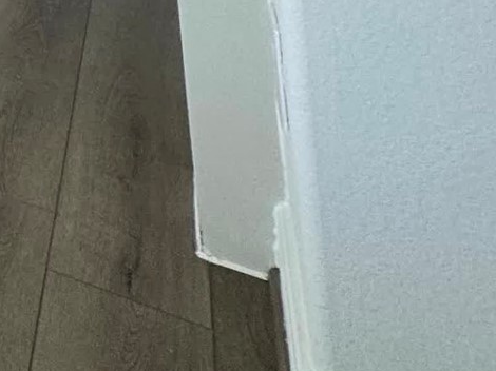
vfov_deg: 16.4
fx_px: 874
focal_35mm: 61
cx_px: -567
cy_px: -424
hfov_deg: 17.6
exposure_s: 1/120
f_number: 2.2
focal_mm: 2.22
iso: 50
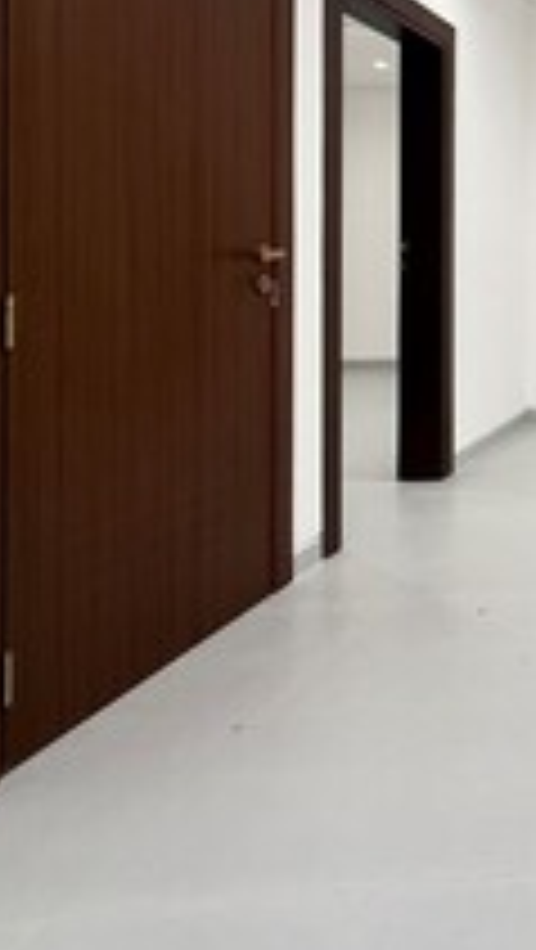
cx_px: 894
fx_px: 832
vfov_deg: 56.8
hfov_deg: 23.8
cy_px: 250
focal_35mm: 33
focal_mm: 2.22
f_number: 2.2
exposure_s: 1/100
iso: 250
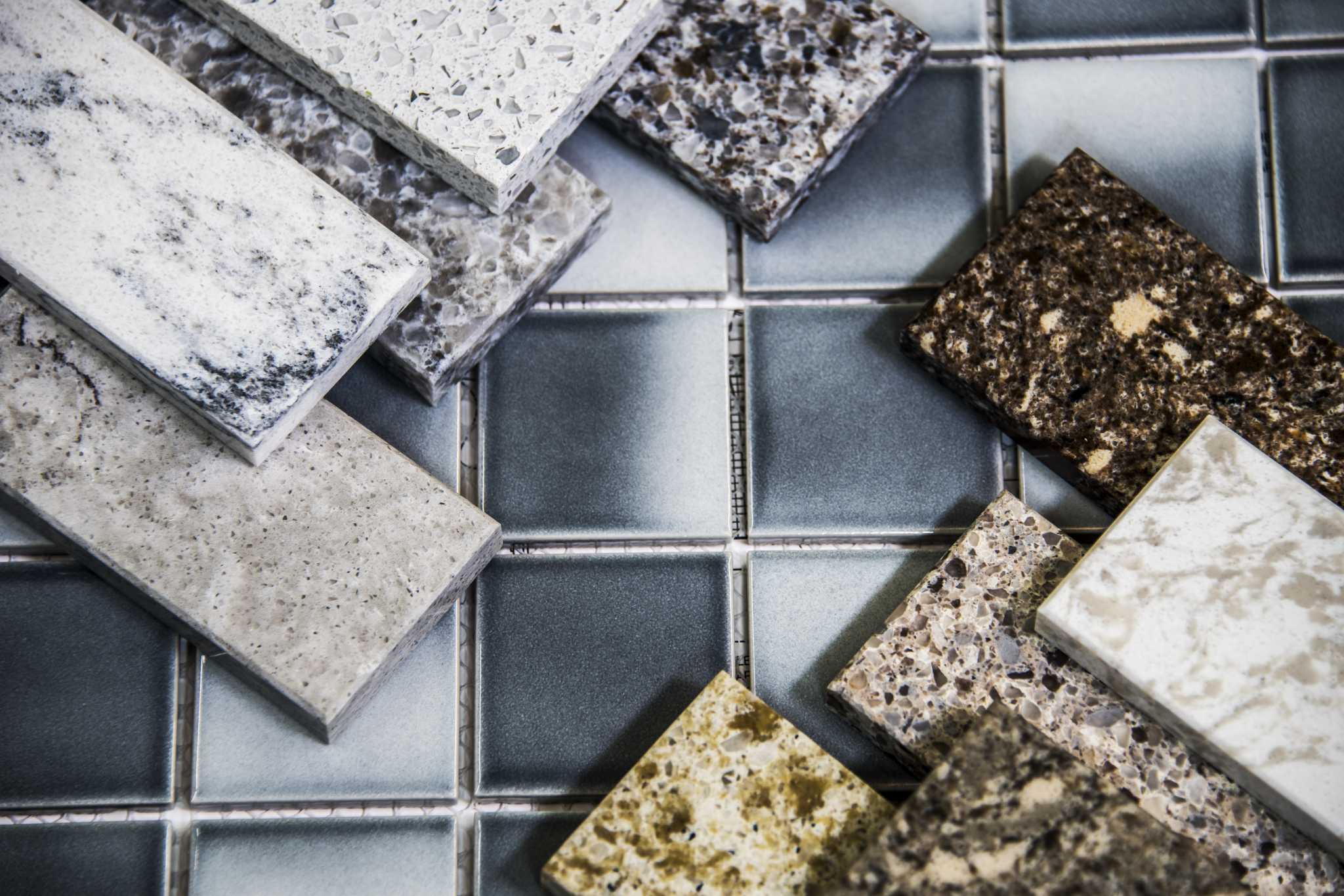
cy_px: 448
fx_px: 6720
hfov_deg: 11.4
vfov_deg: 7.6
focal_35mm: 180
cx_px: 672
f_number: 5.6
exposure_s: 1/25
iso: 64
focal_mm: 180
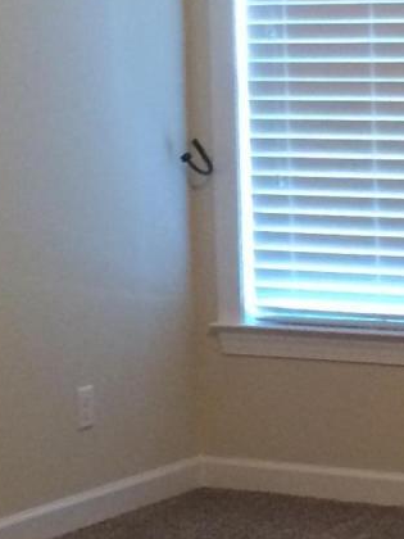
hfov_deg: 10.7
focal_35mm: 138
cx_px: 348
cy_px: 262
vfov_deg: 14.3
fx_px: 2147
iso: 250
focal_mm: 4.15
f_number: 2.2
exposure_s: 1/24
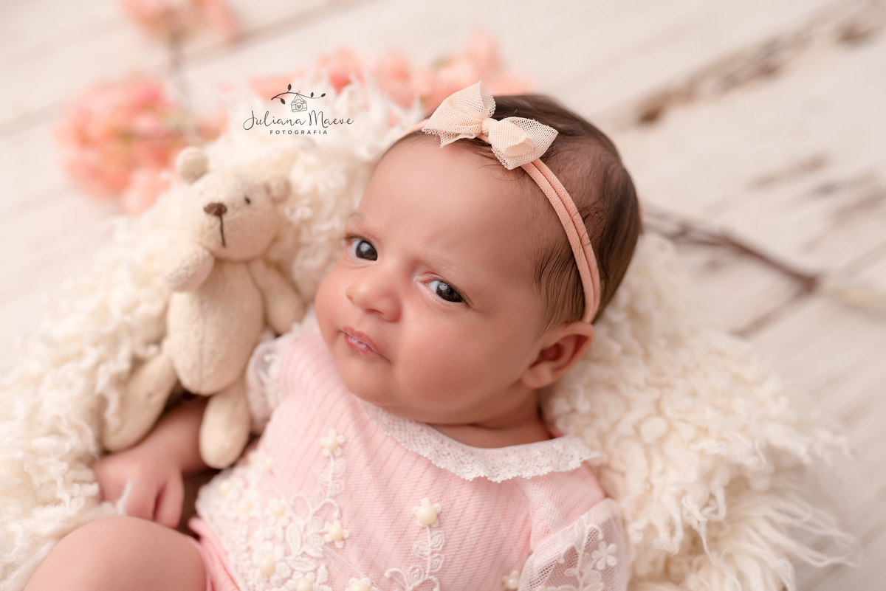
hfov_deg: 54.4
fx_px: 862
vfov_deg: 37.9
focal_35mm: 35
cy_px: 296
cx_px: 443
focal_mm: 35
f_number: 2.8
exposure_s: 1/100
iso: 160
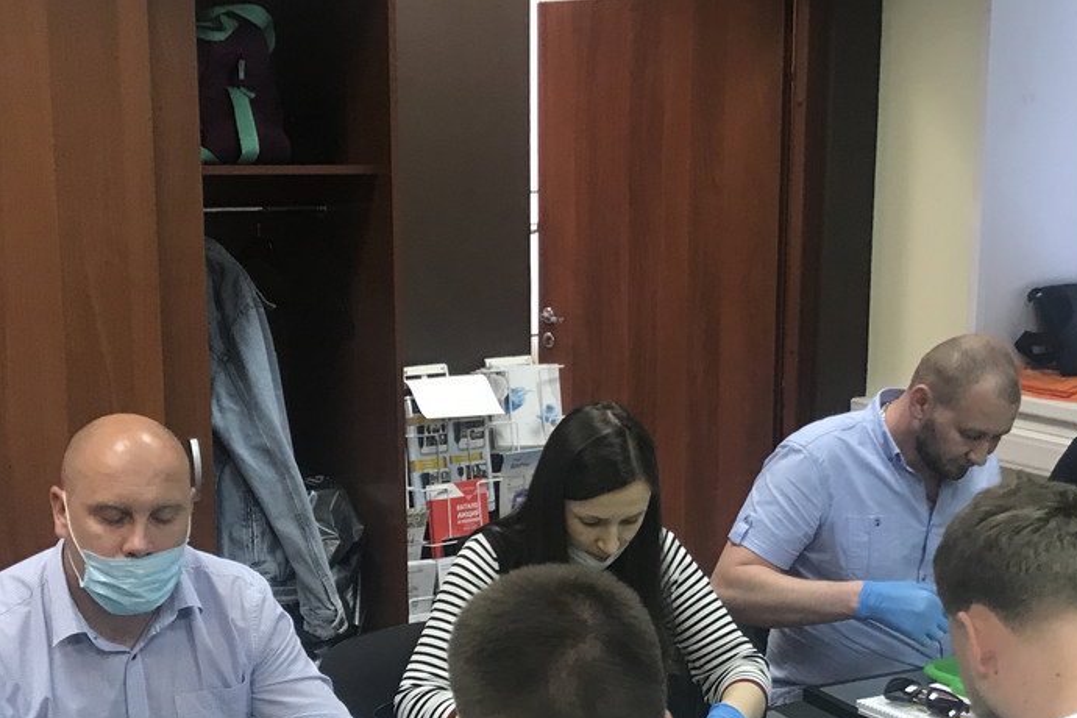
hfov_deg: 36.9
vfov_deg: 25.0
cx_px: 548
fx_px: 1615
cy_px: 448
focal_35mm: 54
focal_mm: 3.99
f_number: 1.8
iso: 40
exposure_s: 1/25
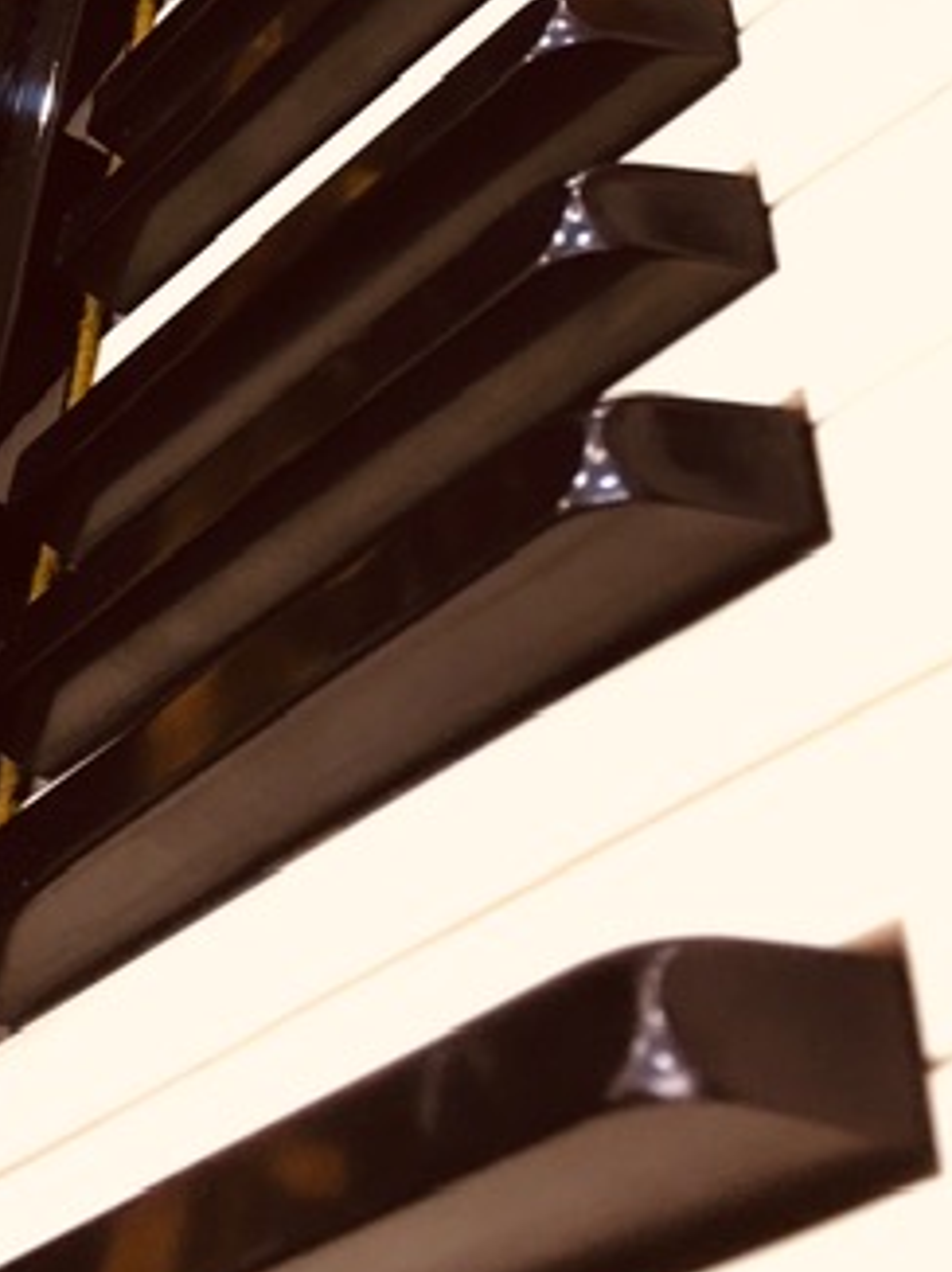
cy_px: 74
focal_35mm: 57
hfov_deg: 24.6
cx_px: 31
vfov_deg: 31.8
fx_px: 2093
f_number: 2.2
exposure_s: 1/17
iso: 125
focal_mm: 4.15
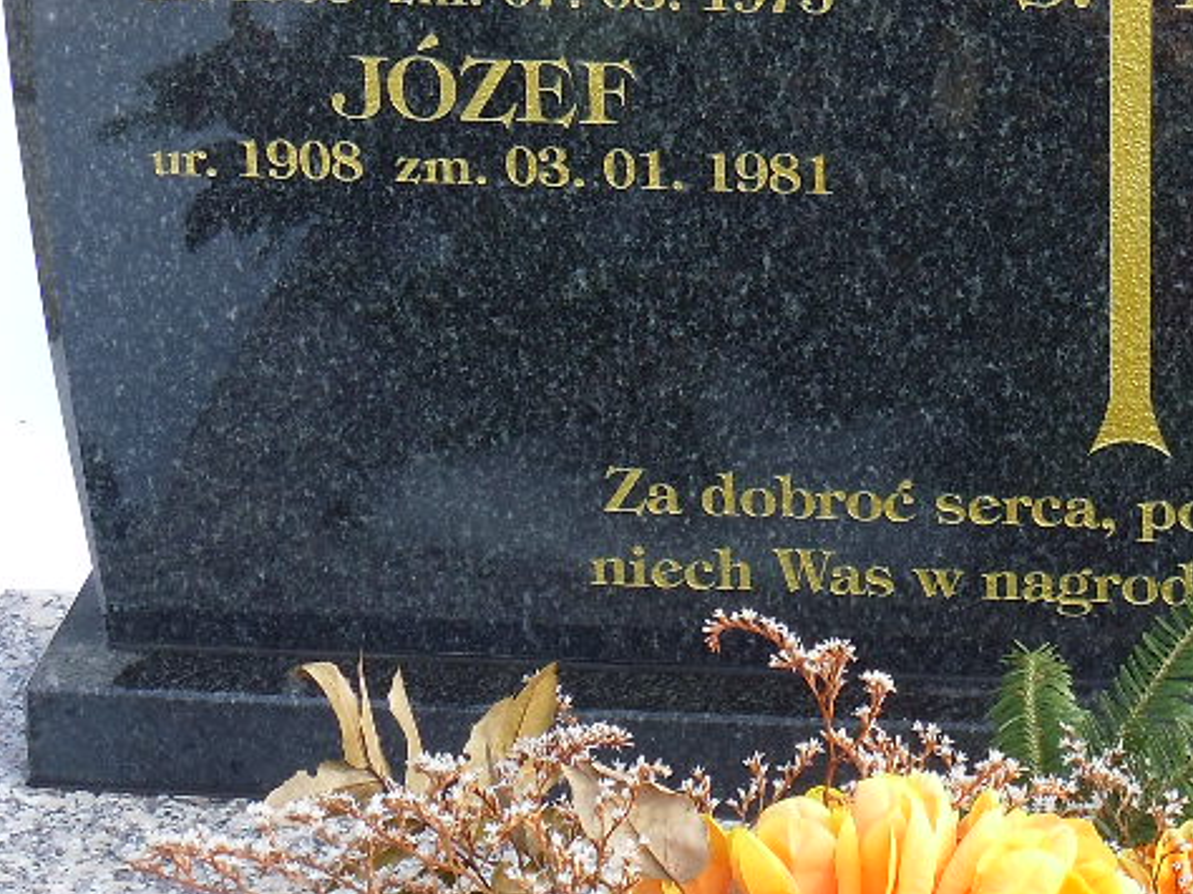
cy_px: 194
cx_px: 1082
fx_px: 5064
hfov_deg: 13.3
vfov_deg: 10.1
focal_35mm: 147
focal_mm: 12.22
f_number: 4.2
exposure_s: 1/90
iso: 80
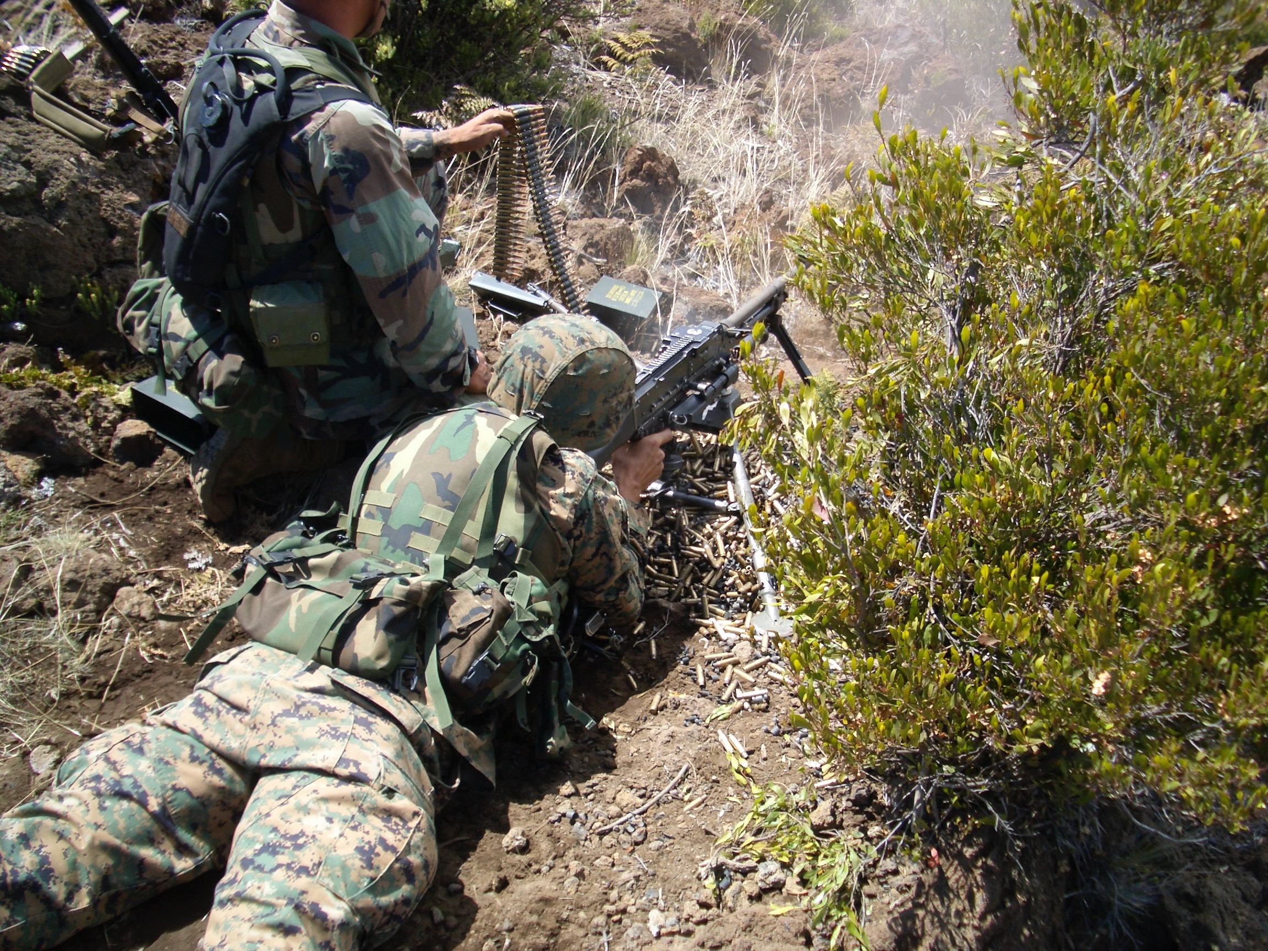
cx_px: 634
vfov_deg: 40.7
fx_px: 1282
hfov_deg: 52.6
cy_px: 476
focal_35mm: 35
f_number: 2.6
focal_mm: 5.8
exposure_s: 1/800
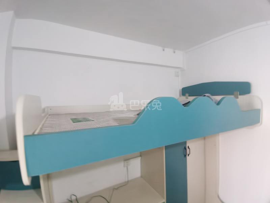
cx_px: 135
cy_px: 102
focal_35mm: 17
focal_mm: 1.78
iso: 400
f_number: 2.4
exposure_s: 1/25
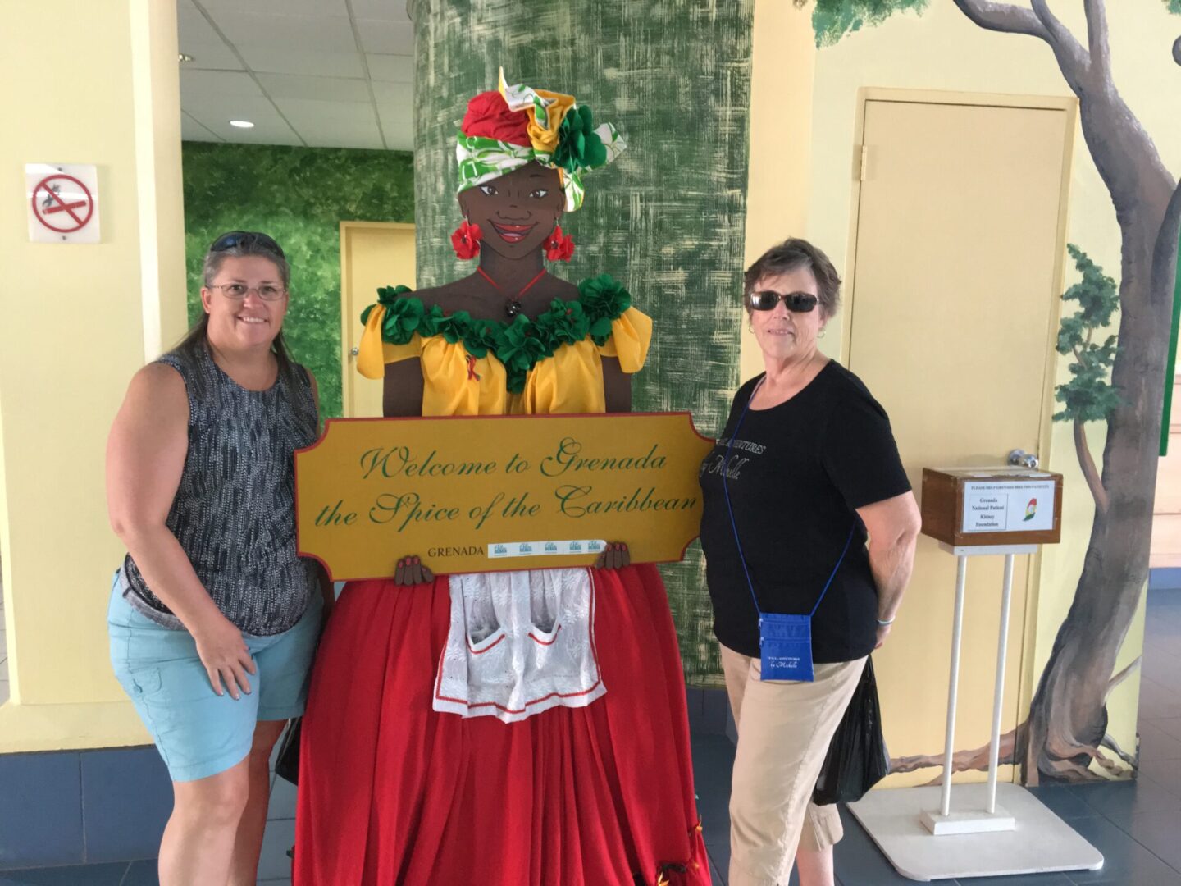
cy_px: 443
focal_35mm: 29
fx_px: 989
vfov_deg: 48.2
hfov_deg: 61.7
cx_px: 590
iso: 200
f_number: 2.2
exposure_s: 1/25
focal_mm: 4.15
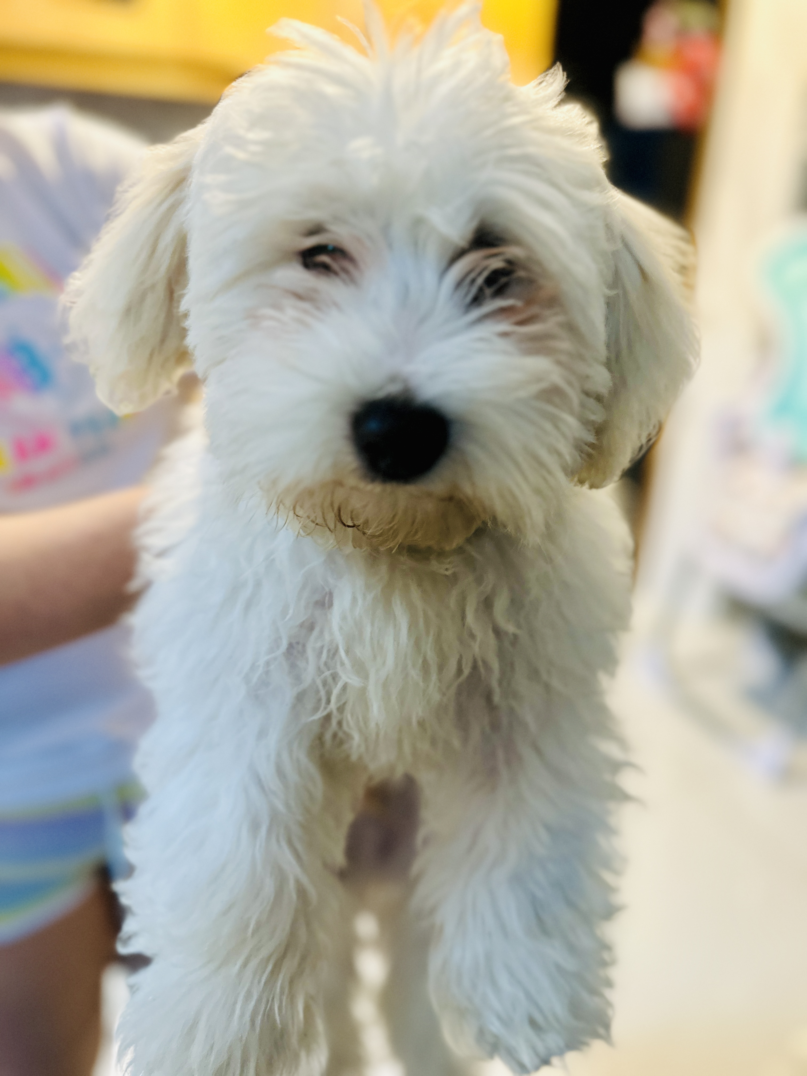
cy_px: 538
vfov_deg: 71.6
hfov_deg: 56.8
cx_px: 404
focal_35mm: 24
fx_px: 746
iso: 400
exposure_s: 1/60
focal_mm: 6.86
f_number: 1.78
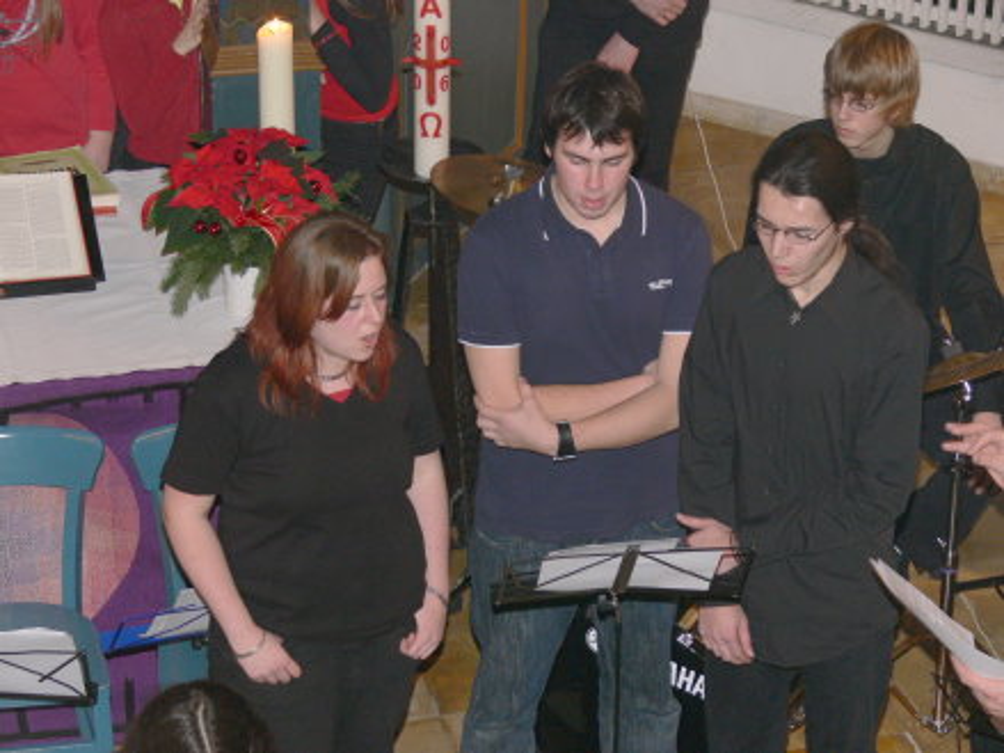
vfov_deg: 11.2
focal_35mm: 132
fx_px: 3827
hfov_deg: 14.9
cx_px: 502
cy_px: 376
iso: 100
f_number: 4
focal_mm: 27.9
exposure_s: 1/30
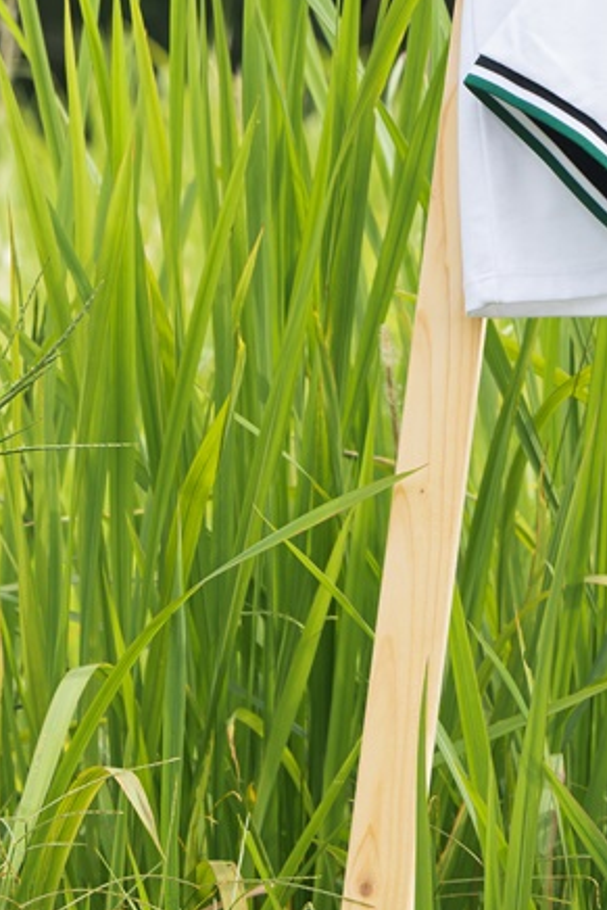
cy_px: -211
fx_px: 6646
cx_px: 916
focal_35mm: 263
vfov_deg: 7.8
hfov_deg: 5.2
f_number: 6.3
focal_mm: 85
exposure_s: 1/250
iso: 160
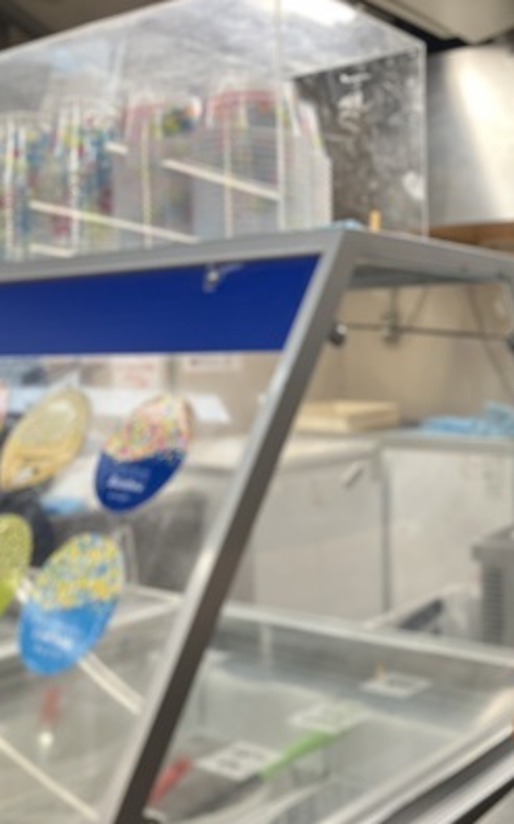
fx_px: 898
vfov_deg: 49.3
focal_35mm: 40
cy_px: 412
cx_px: 523
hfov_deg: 29.6
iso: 160
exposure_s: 1/60
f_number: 1.8
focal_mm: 3.99
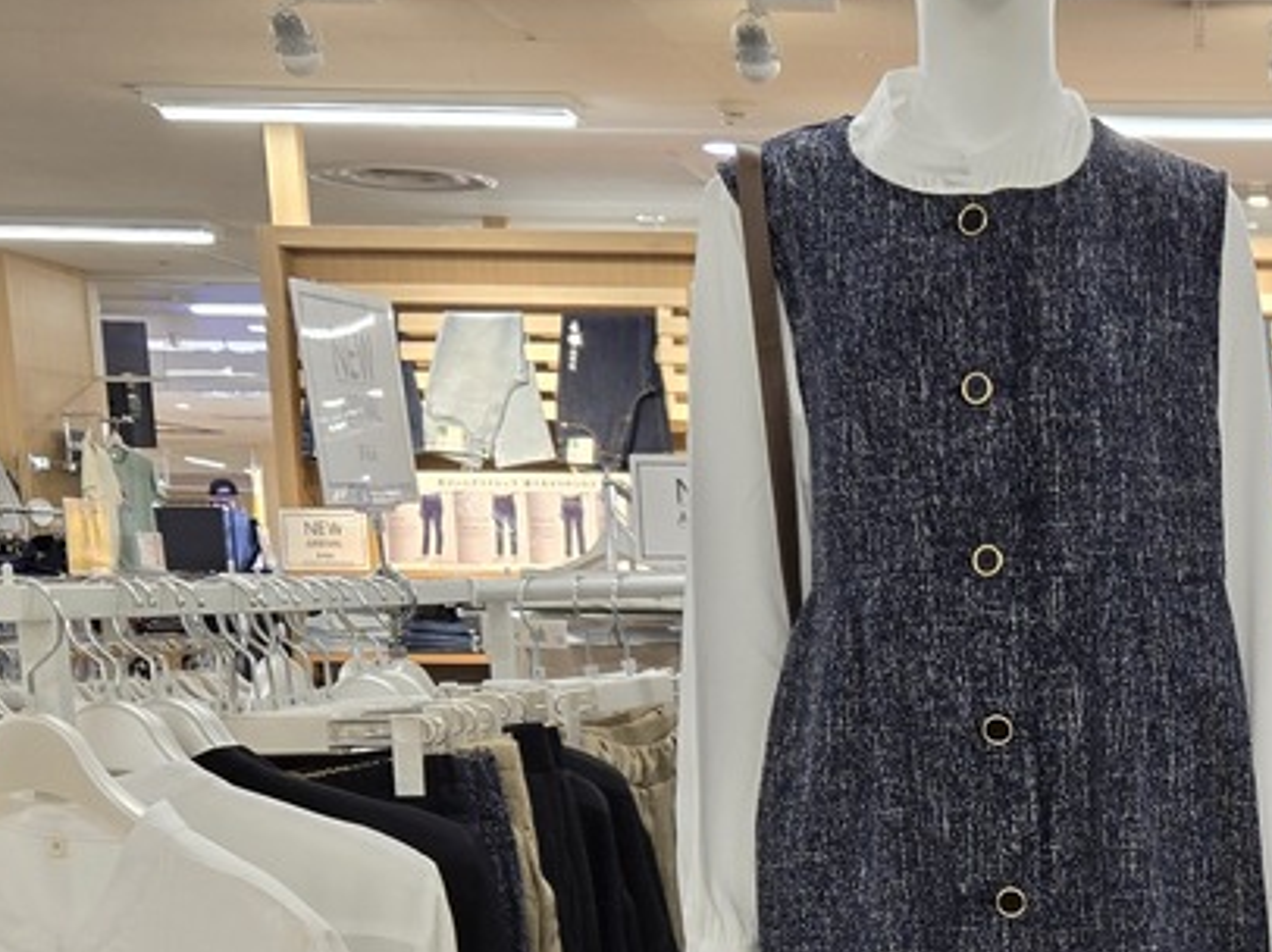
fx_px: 2497
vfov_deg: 20.6
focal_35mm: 68
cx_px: 1338
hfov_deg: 26.7
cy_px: 1037
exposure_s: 1/100
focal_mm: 5.4
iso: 64
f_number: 1.8
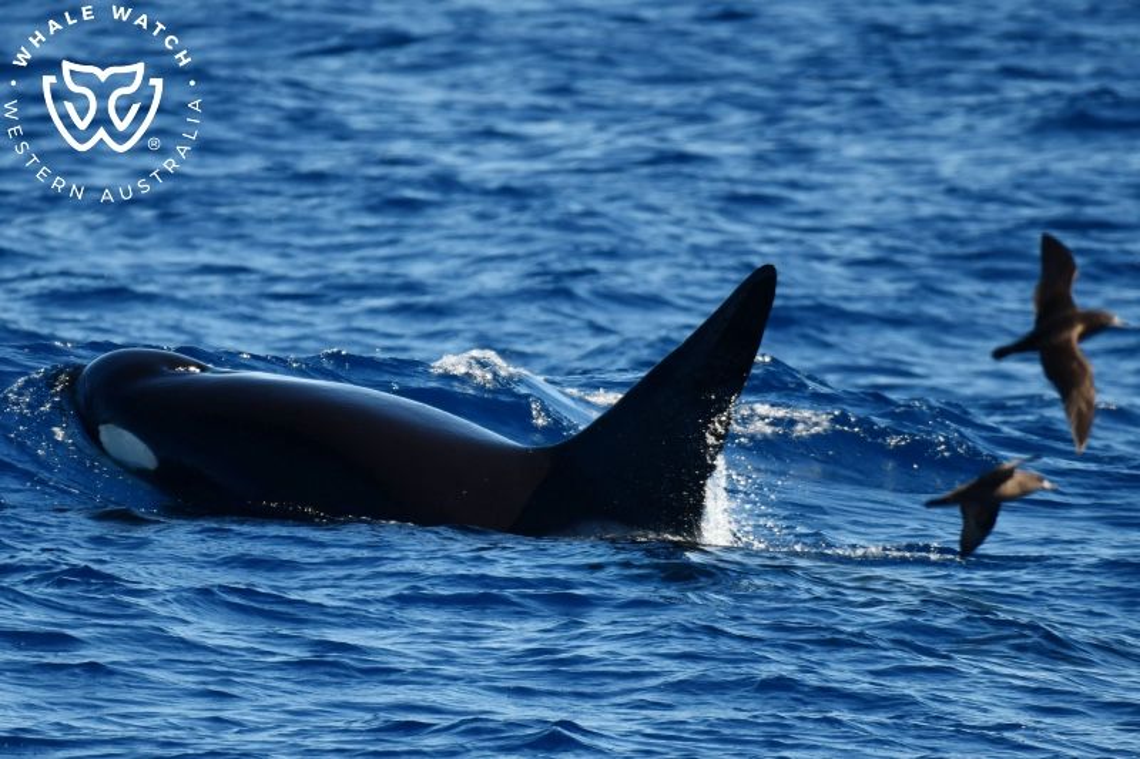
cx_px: 570
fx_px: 28492
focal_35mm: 900
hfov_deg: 2.3
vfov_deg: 1.5
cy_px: 380
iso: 400
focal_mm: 600
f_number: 7.1
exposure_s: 1/1600
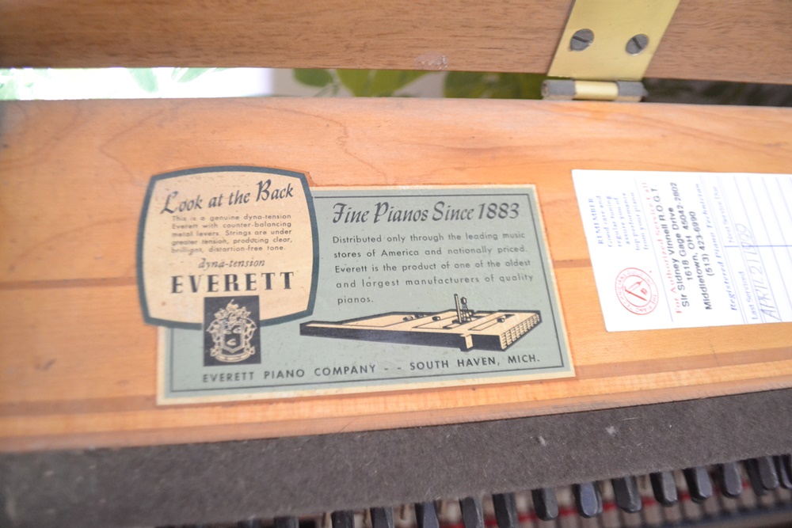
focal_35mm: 27
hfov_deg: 67.4
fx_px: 594
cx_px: 396
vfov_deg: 47.9
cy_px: 264
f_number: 3.5
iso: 3200
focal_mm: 18
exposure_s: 1/15
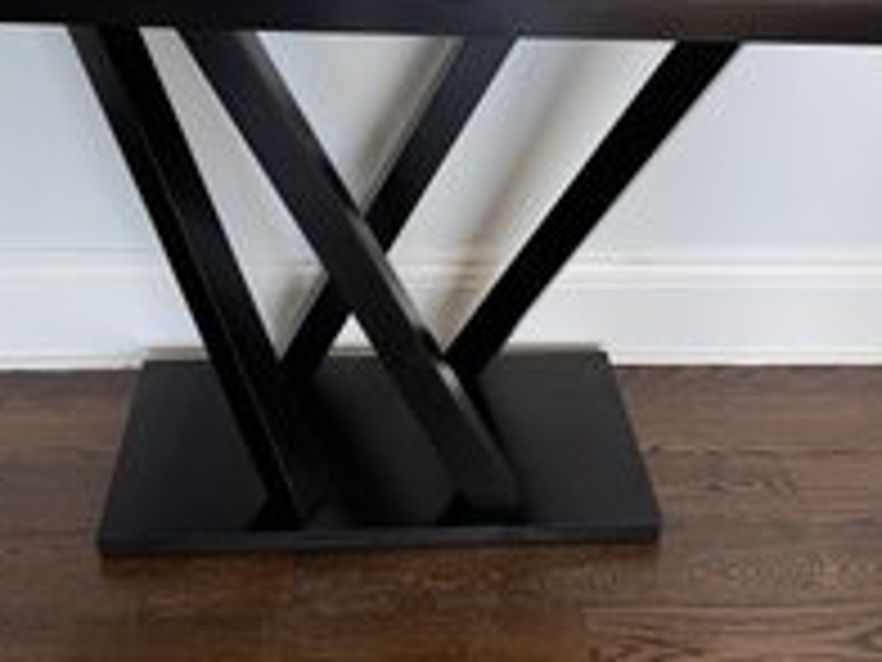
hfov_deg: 44.8
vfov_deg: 33.6
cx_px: 416
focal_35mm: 42
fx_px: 1070
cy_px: 160
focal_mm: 6.76
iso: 64
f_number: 1.78
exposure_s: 1/150
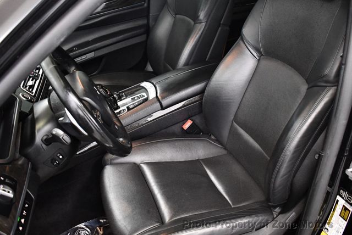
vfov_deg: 36.9
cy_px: 118
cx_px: 176
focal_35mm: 36
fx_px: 352
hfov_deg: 53.1
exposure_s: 1/80
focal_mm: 18
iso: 3200
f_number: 3.5
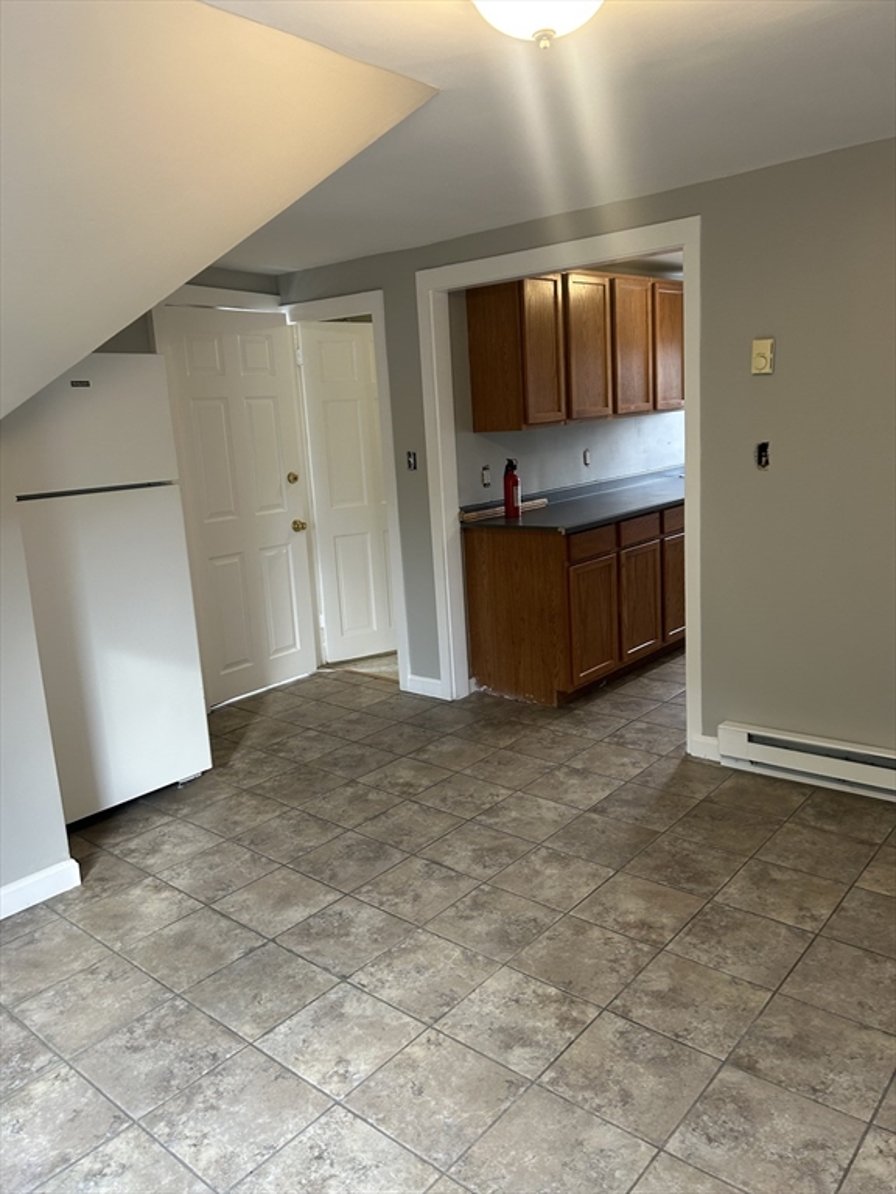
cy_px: 597
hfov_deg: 53.1
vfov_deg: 67.3
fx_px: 897
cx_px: 448
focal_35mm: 26
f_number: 1.5
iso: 100
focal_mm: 5.7
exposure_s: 1/60
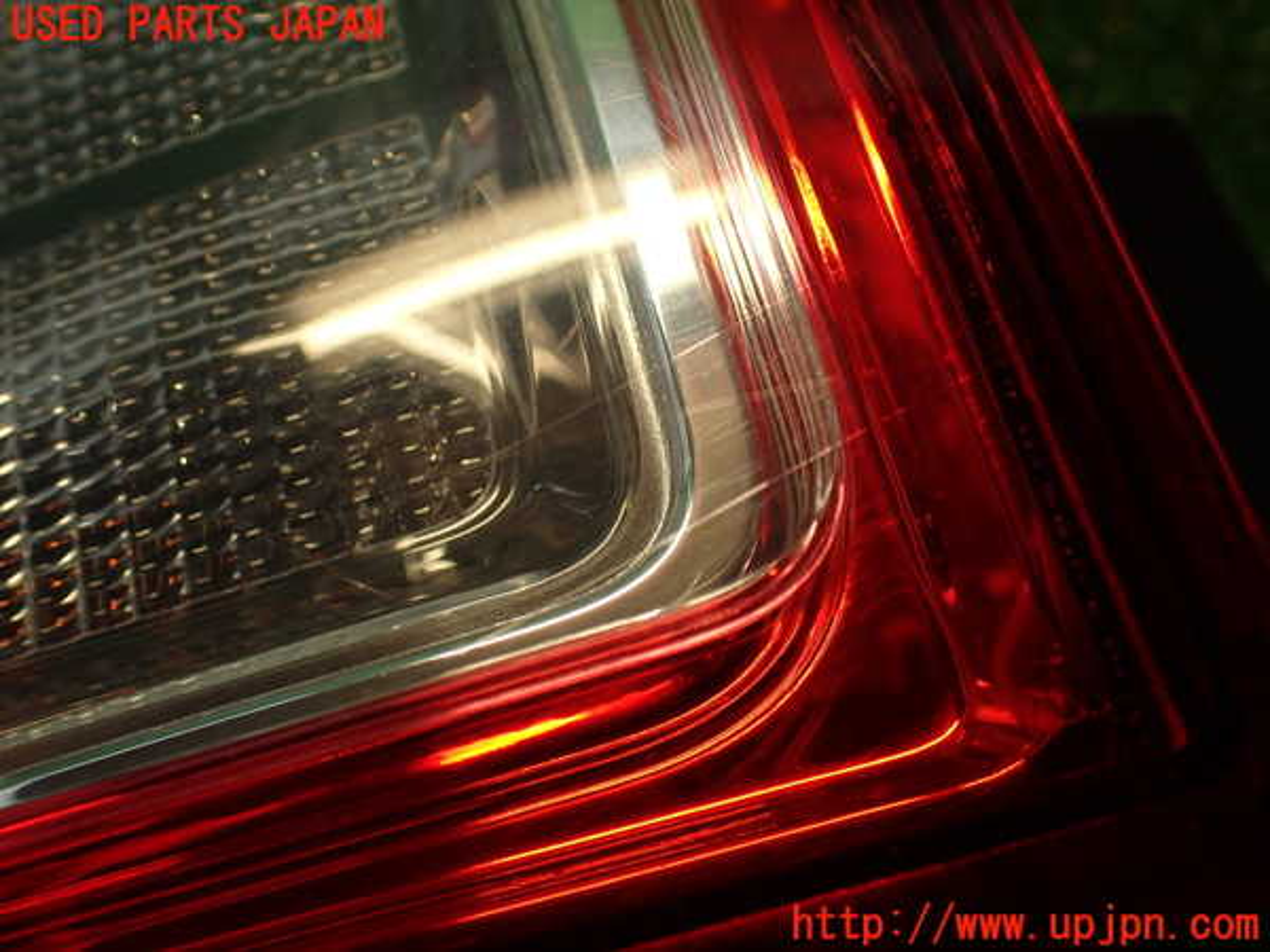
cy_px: 476
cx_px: 635
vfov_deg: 44.2
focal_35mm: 32
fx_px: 1174
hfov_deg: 56.8
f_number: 2.4
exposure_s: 1/60
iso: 125
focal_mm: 5.79
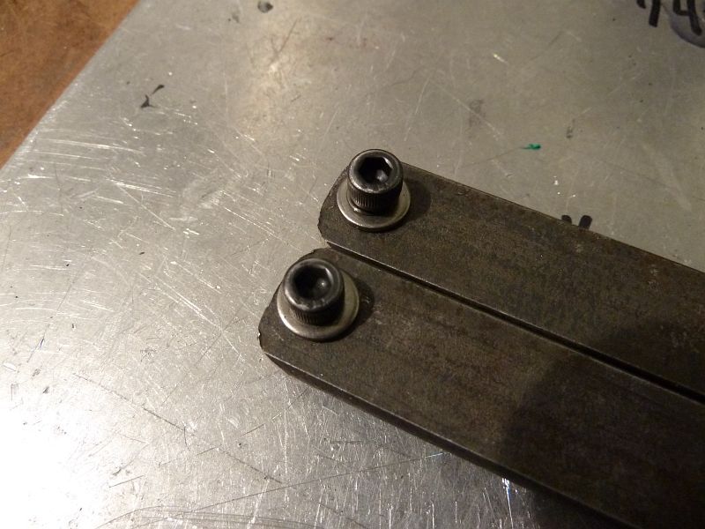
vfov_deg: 54.9
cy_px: 264
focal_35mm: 25
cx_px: 352
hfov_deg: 69.4
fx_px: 509
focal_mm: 4.1
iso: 400
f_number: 3.3
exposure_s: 1/25
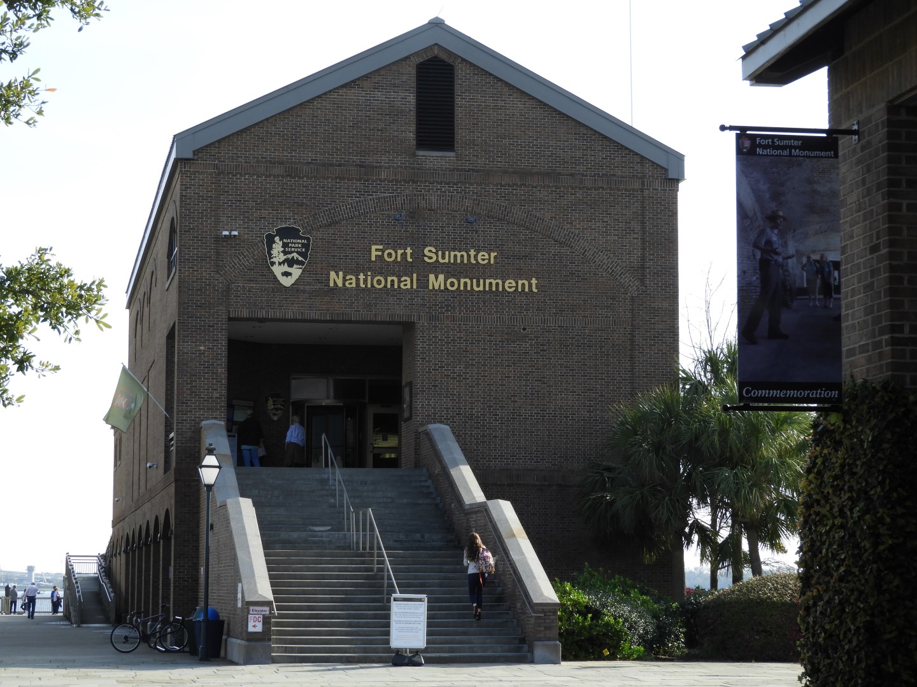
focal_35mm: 85
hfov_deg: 23.0
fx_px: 2252
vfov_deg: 17.4
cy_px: 344
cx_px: 458
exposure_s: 1/400
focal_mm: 15.2
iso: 100
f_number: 4.5
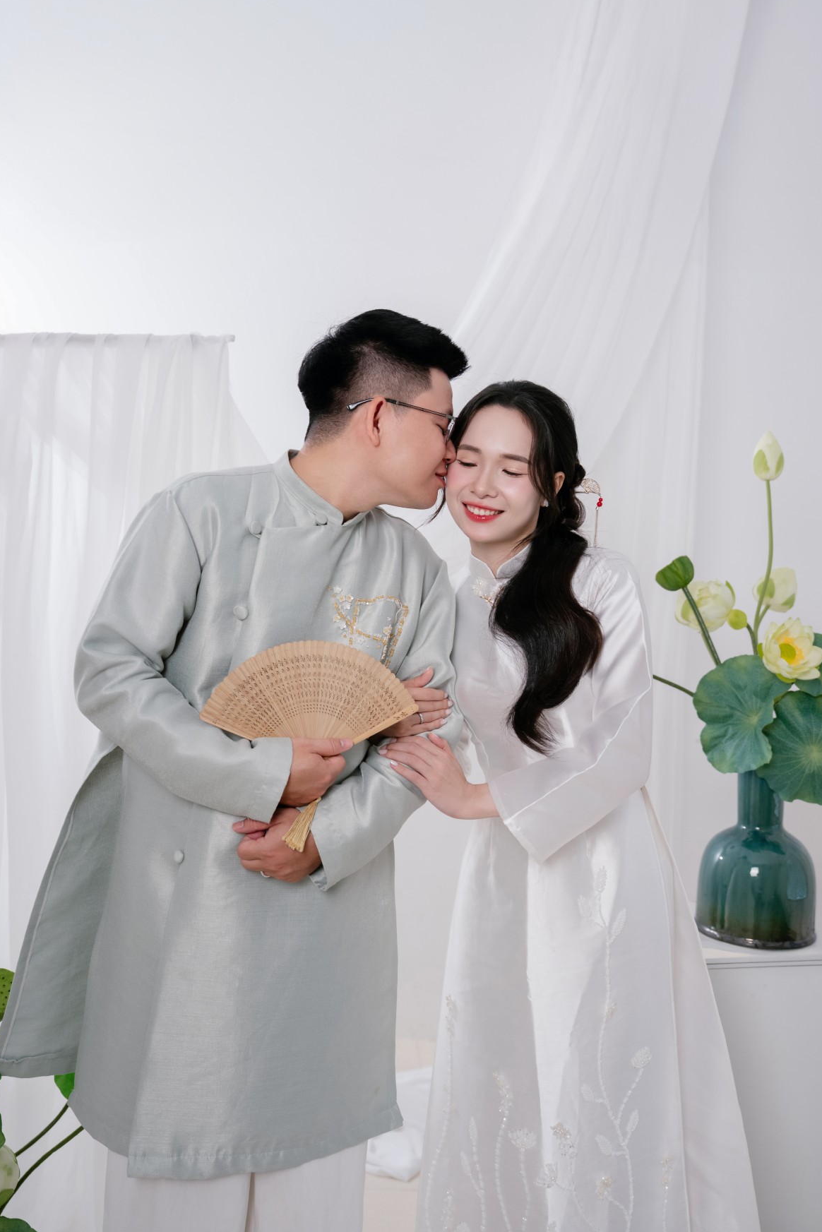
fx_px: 1130
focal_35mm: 33
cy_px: 606
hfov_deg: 40.0
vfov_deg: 57.2
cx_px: 414
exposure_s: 1/125
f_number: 2.8
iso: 320
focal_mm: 30
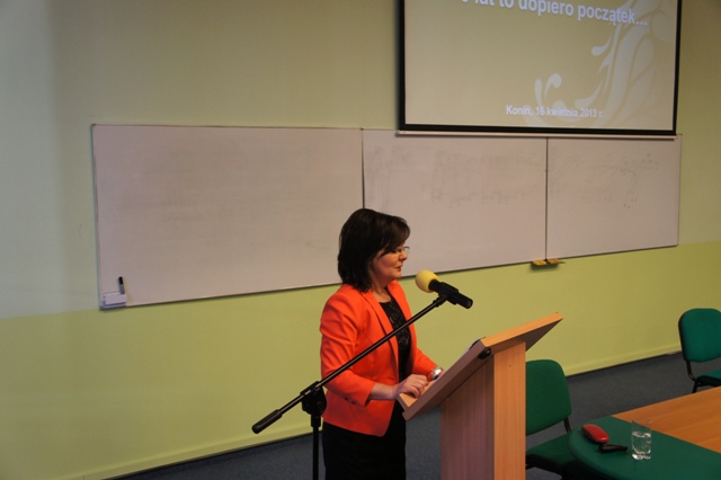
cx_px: 360
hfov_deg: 53.2
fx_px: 721
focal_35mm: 36
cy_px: 240
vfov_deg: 36.8
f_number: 4
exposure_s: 1/40
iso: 640
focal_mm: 24
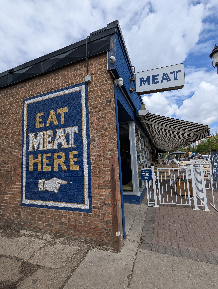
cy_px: 144
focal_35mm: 16
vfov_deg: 94.4
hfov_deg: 78.2
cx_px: 109
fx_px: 134
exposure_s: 1/2020
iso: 55
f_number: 2.2
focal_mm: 2.35
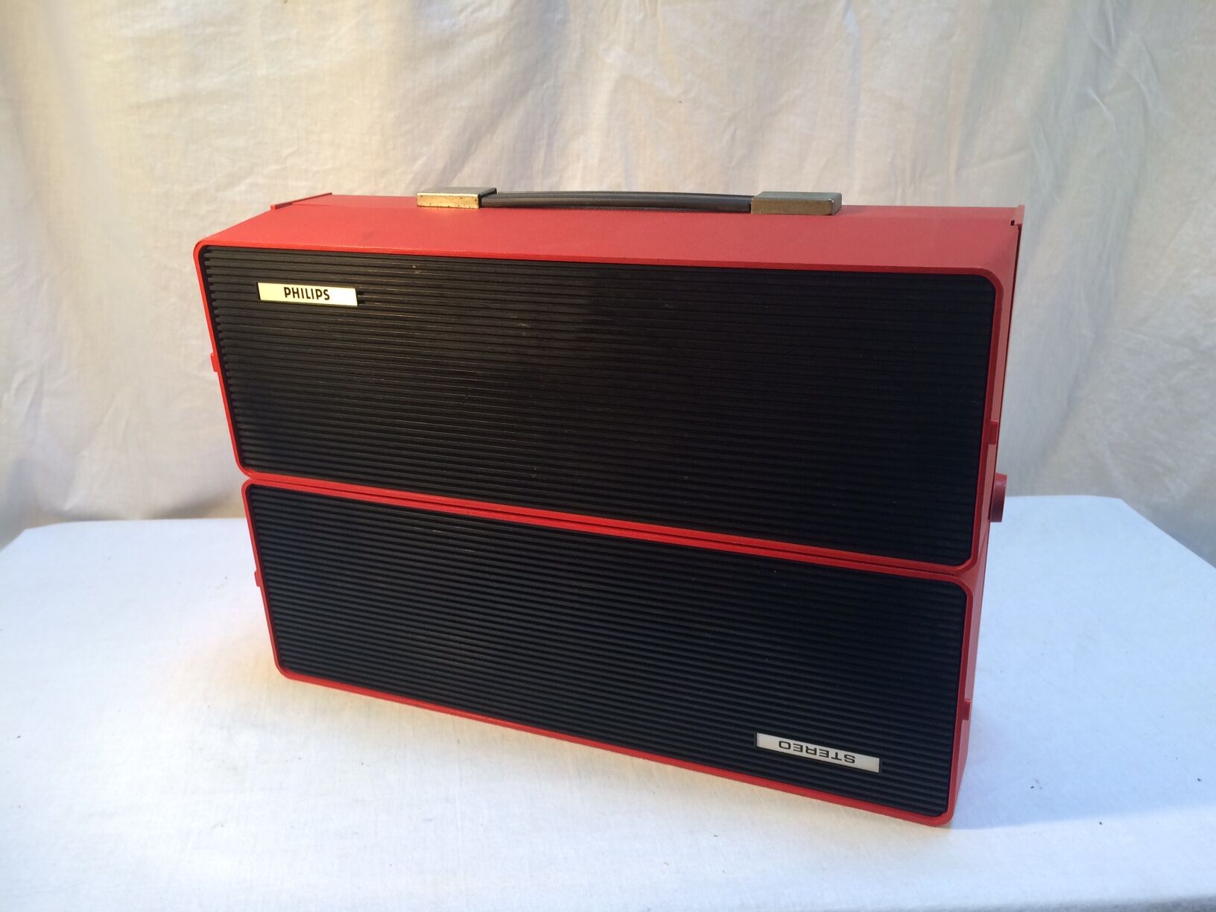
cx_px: 608
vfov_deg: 48.2
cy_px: 456
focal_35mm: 29
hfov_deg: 61.7
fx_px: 1019
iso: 32
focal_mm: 4.15
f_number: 2.2
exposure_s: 1/33
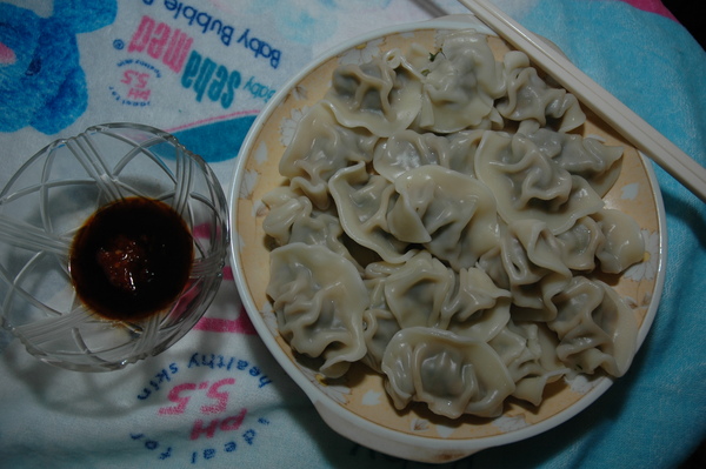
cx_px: 353
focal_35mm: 33
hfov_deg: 57.3
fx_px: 647
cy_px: 234
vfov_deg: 39.9
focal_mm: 22
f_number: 3.8
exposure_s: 1/250
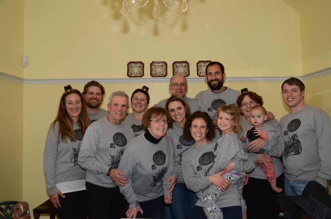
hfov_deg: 57.3
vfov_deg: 39.8
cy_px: 110
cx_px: 166
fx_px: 303
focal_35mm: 33
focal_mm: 22
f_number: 5.6
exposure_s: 1/60
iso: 400
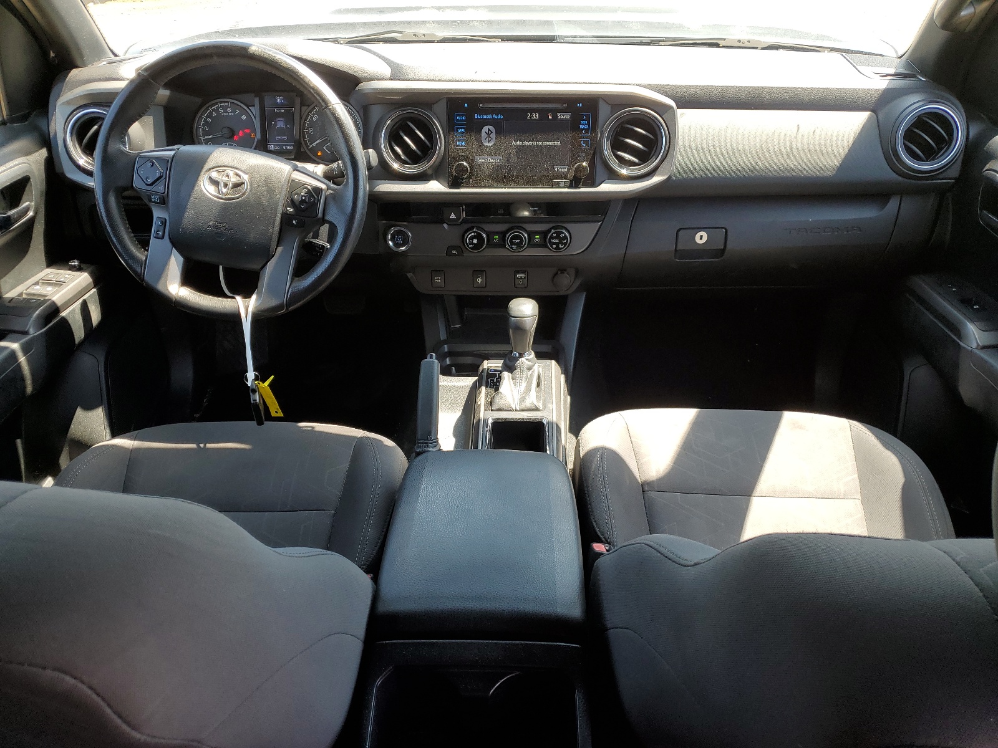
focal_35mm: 26
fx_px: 750
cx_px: 499
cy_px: 374
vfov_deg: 53.1
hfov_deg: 67.3
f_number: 1.5
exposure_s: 1/204
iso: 50
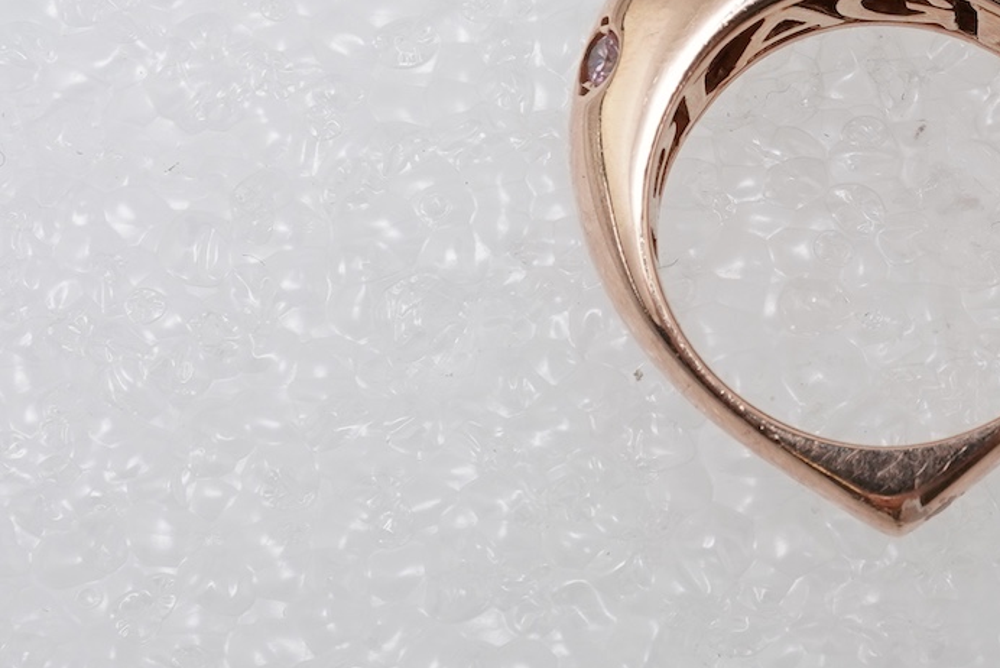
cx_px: 895
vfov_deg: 11.7
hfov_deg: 17.2
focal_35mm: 117
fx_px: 3251
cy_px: 163
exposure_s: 1/125
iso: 500
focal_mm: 30
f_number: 22
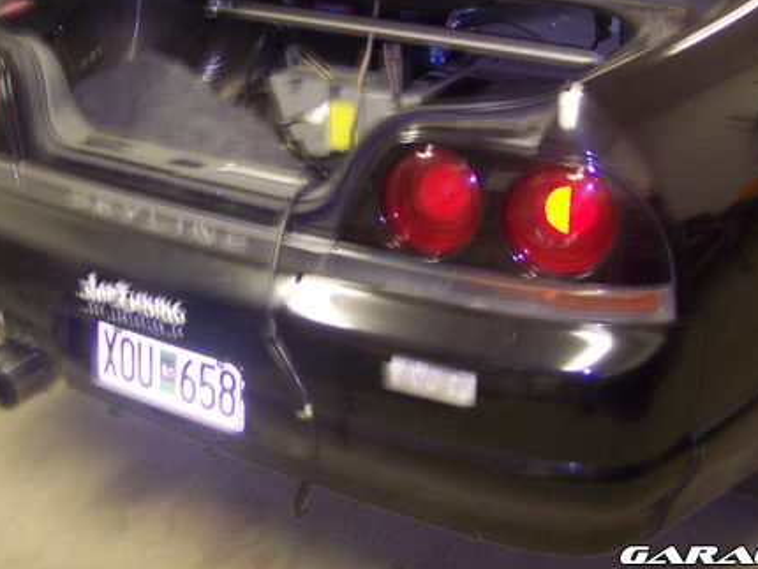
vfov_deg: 25.0
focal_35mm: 58
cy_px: 150
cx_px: 358
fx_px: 1271
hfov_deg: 33.2
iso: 100
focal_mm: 8
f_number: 2.8
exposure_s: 1/2
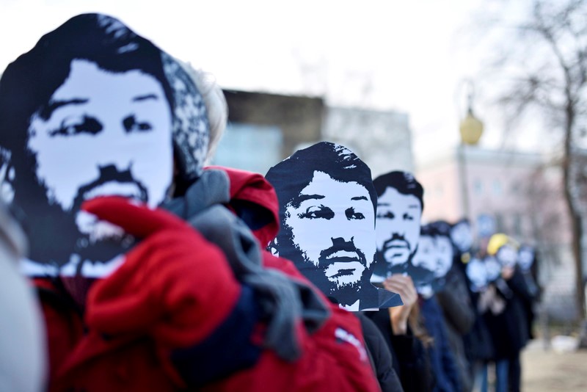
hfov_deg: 54.4
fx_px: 571
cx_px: 294
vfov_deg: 37.9
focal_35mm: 35
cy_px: 196
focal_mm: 35
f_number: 1.4
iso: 200
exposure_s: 1/1000
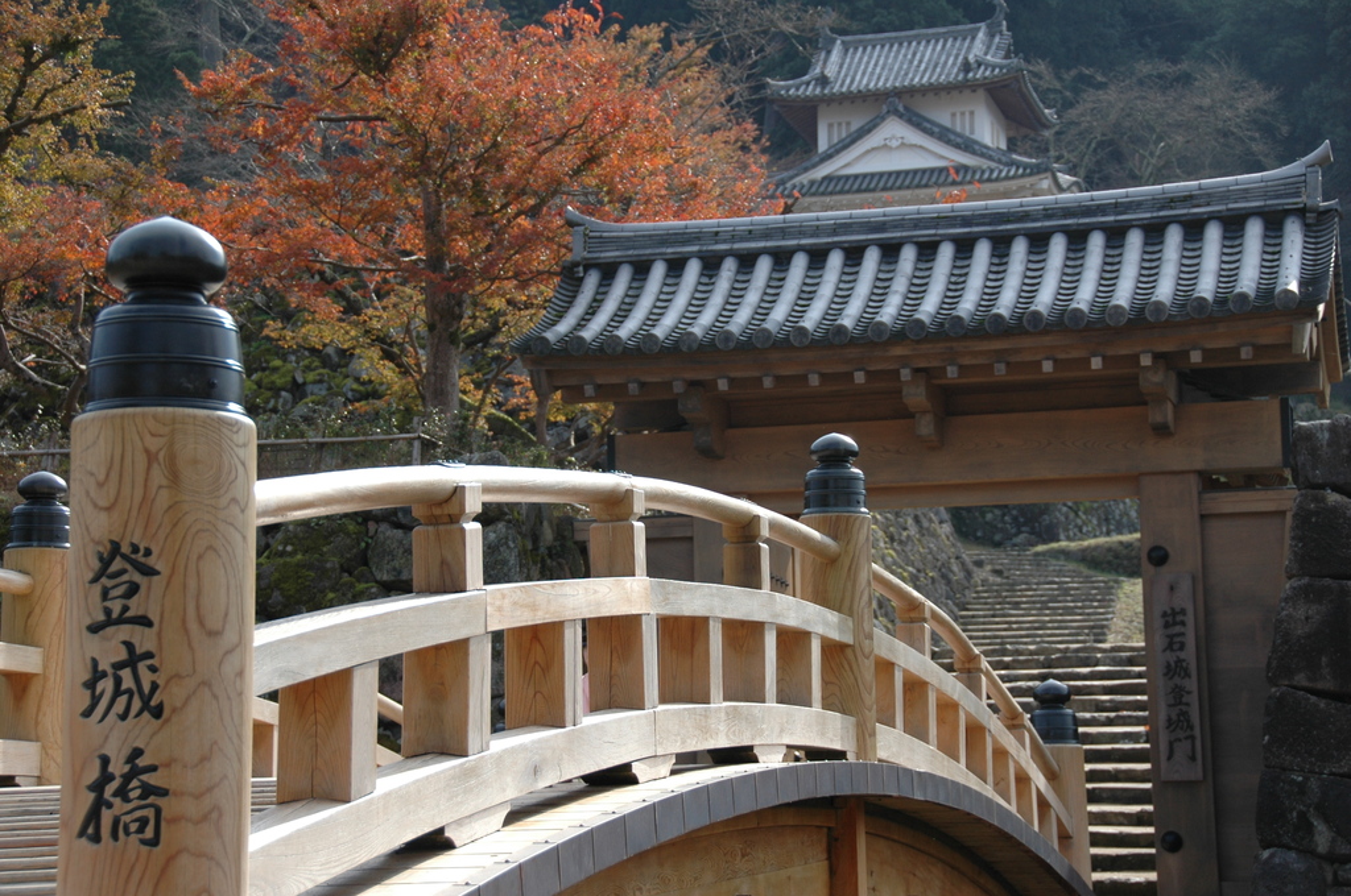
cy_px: 448
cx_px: 676
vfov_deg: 16.5
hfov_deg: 24.6
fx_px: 3092
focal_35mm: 82
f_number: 5
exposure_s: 1/500
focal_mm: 55
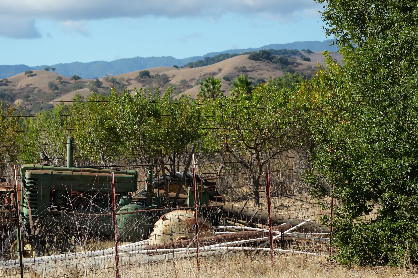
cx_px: 102
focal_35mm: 128
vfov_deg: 10.7
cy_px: 166
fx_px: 1486
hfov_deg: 15.9
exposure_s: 1/2500
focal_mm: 73
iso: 640
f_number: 5
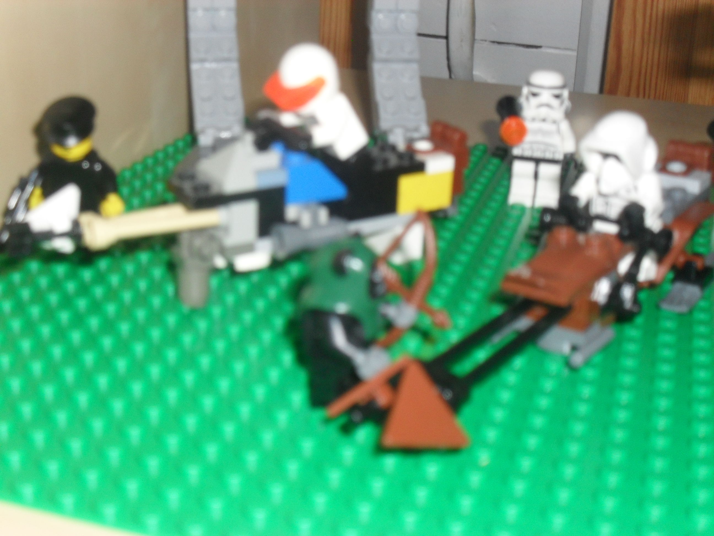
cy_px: 268
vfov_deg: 29.7
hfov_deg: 38.9
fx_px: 1011
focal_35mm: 49
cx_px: 357
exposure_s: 1/45
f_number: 3.9
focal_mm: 8.7
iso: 200
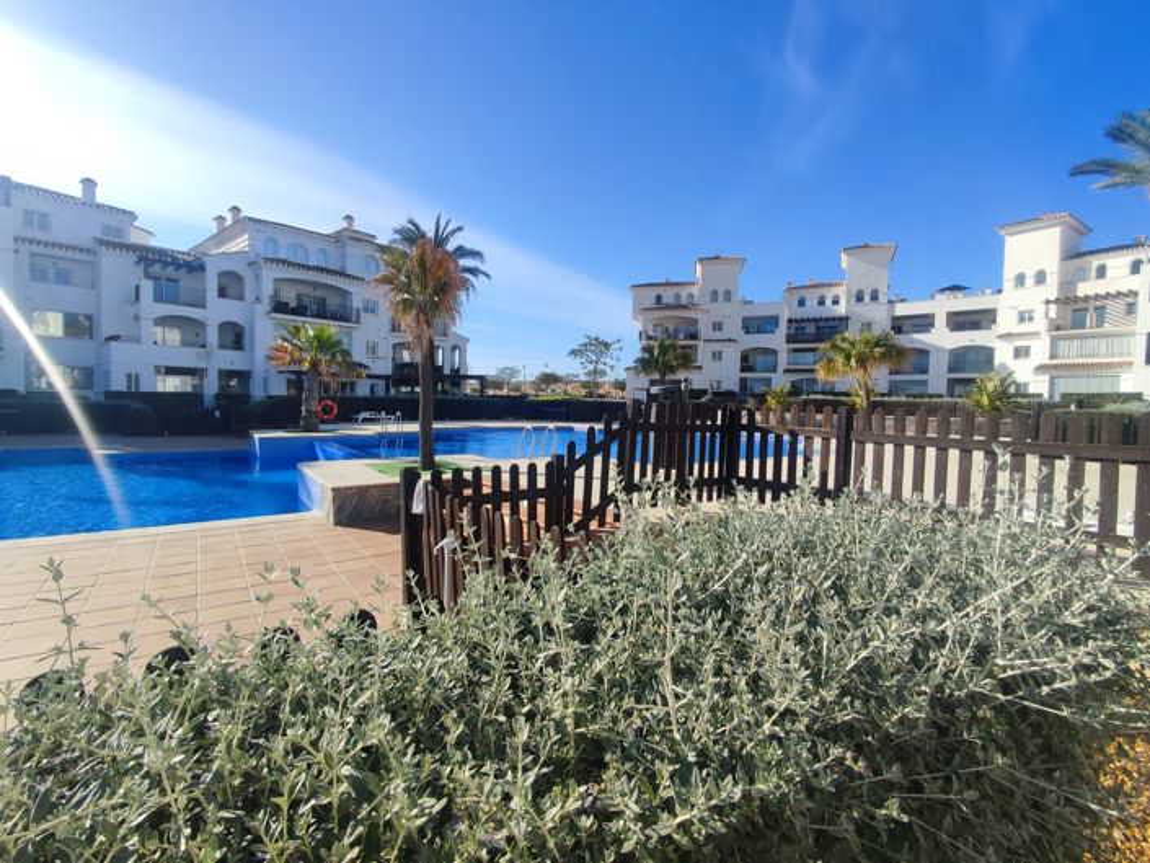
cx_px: 575
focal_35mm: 16
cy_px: 432
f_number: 2.2
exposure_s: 1/1340
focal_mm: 1.65
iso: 50
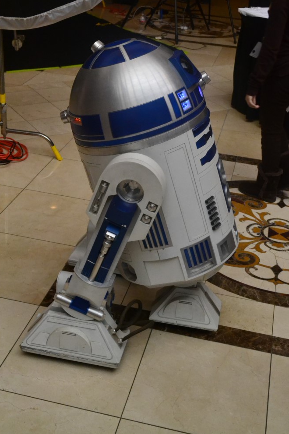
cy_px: 184
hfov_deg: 26.7
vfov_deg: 39.1
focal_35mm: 51
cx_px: 162
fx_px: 609
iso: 3200
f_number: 6.3
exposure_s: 1/160
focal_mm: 29
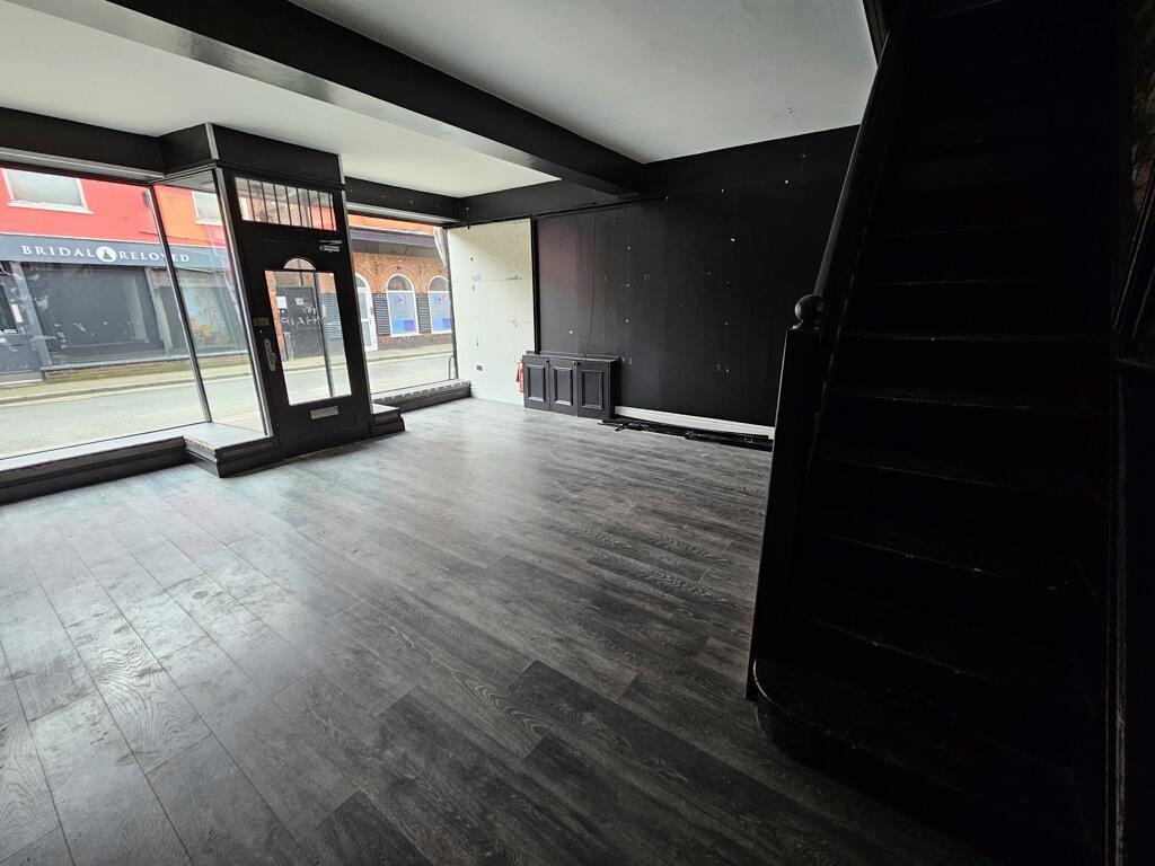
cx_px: 578
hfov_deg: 106.2
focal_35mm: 13
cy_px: 433
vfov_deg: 89.9
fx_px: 434
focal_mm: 2.2
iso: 160
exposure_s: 1/71
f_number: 2.2
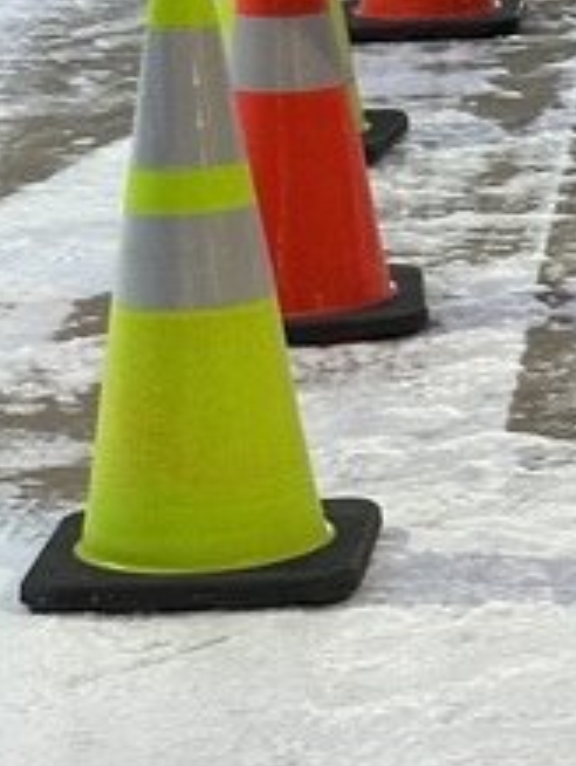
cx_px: 868
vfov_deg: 8.7
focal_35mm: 225
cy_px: -207
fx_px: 4982
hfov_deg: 6.5
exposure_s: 1/60
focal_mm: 6.86
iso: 200
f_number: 1.78
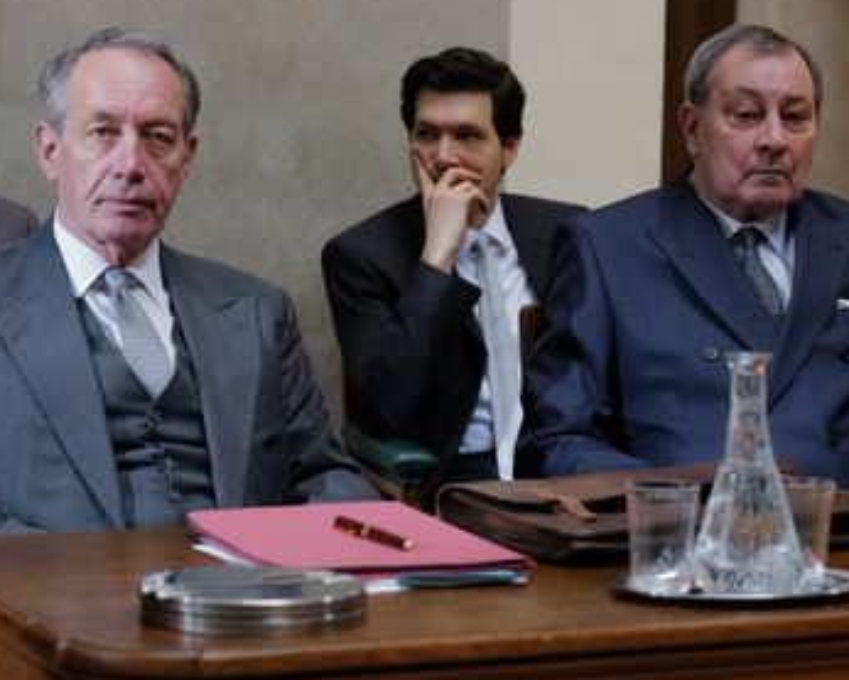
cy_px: 323
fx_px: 2614
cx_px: 302
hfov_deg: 18.4
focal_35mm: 104
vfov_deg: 14.8
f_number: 5
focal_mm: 75
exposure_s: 1/160
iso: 6400
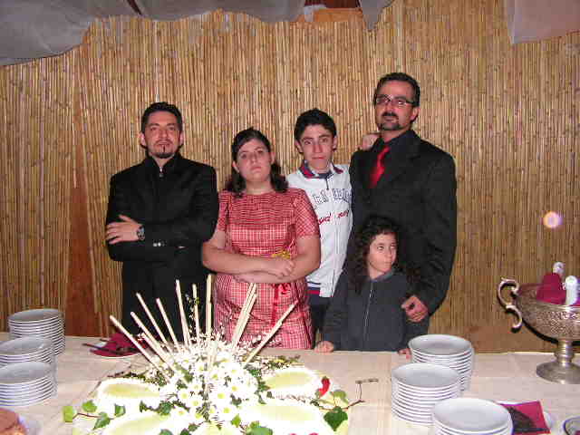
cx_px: 290
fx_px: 603
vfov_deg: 39.7
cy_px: 218
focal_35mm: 36
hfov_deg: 51.4
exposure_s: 1/40
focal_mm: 6
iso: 200
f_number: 3.2
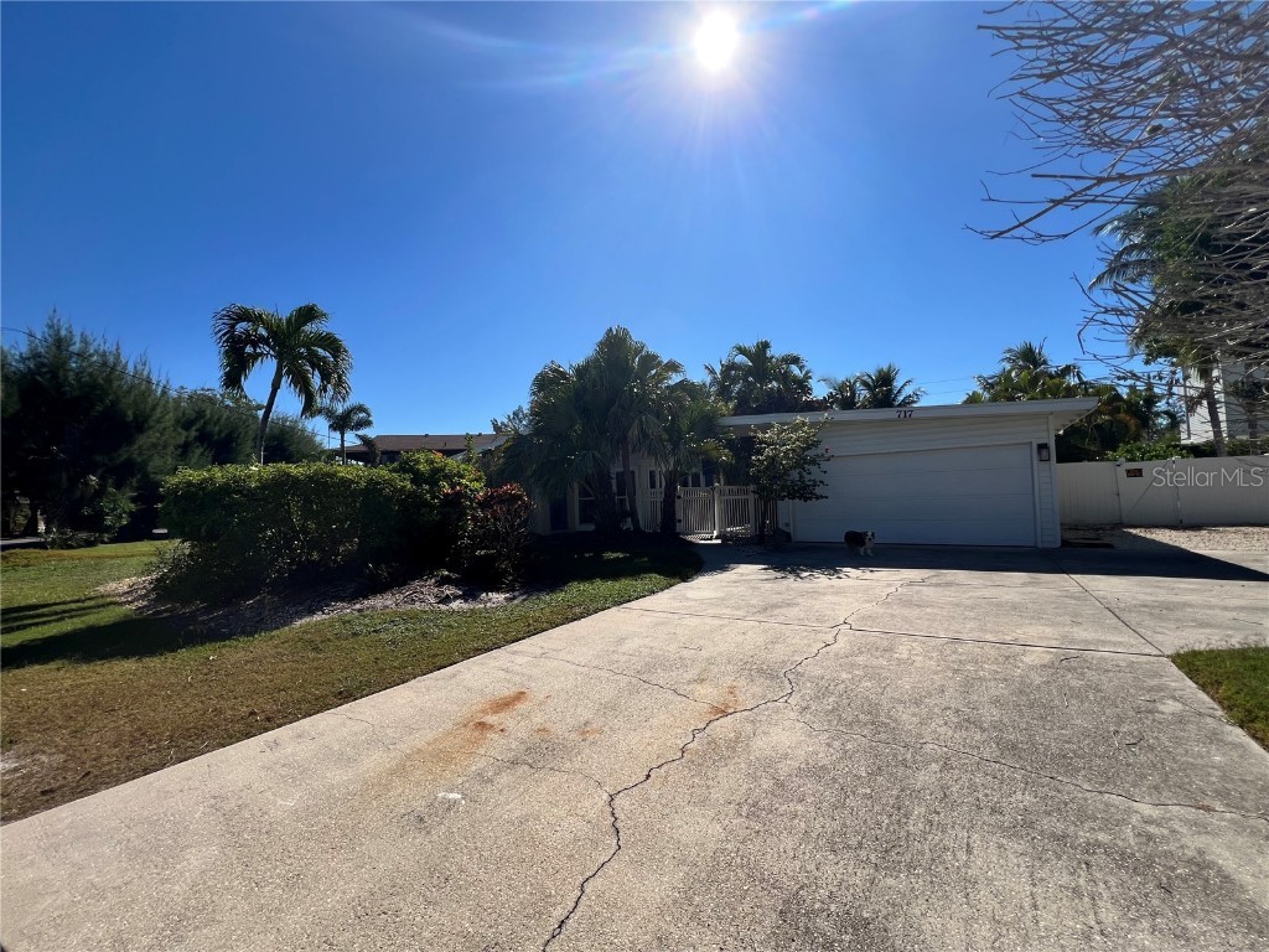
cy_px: 476
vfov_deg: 89.9
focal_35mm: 13
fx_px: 477
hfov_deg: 106.2
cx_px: 634
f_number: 1.8
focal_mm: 1.57
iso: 32
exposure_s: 1/2370
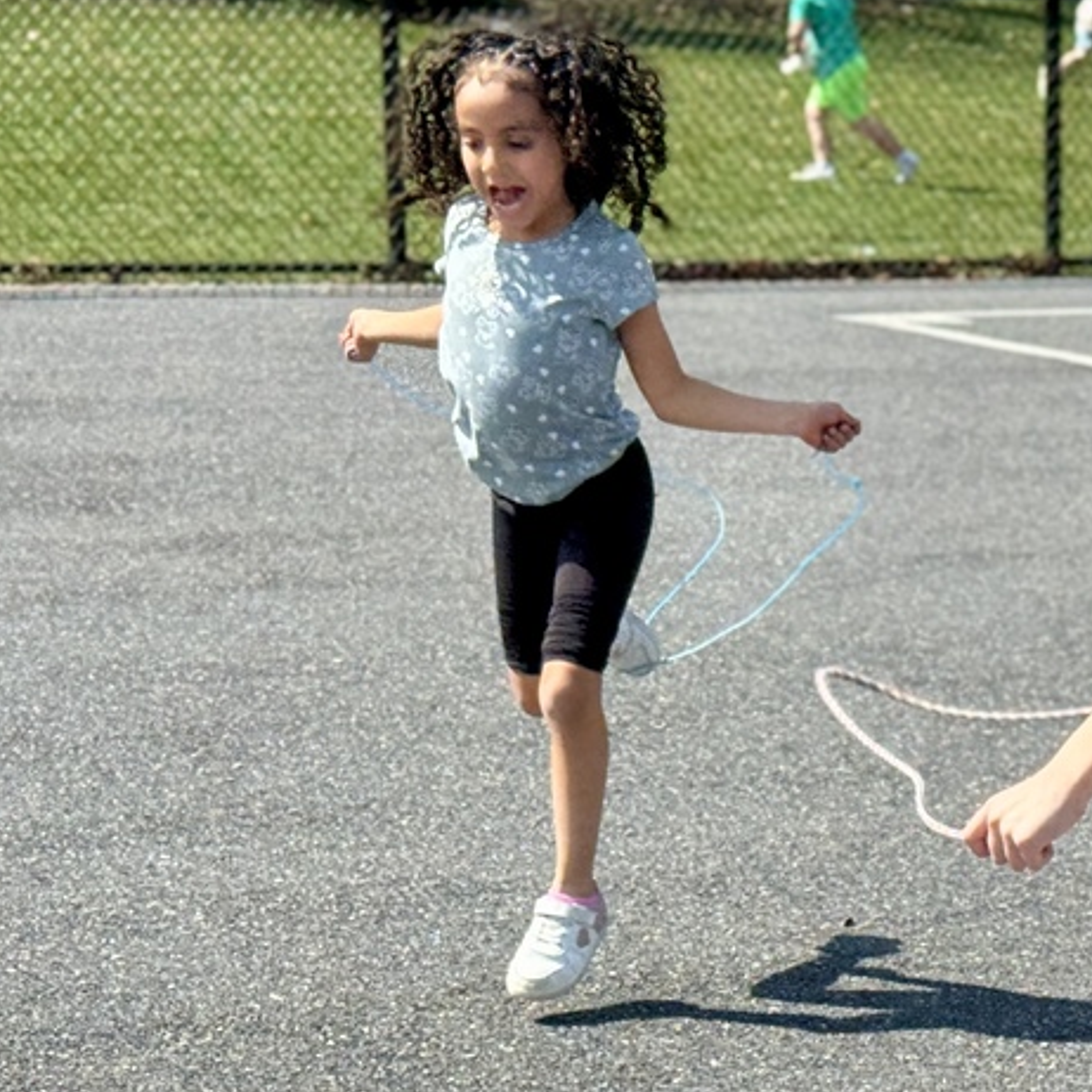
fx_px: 3355
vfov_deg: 18.4
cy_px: 766
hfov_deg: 18.0
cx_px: 1090
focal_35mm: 94
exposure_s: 1/4049
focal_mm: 6.76
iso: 64
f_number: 1.78
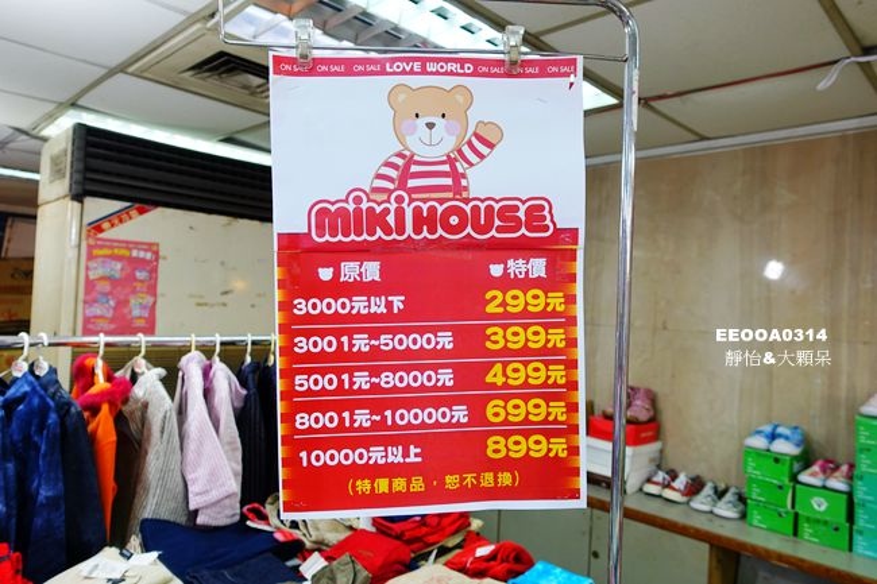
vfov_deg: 53.1
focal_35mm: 24
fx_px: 584
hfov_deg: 73.8
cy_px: 292
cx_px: 438
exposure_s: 1/30
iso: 125
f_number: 2.8
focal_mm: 8.8
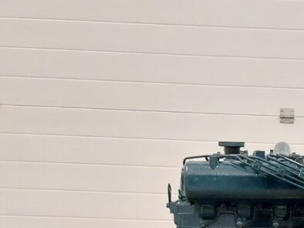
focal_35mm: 65
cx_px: 265
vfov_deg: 21.7
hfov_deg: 28.8
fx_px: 570
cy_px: 233
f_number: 1.8
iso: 640
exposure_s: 1/25
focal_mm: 5.23
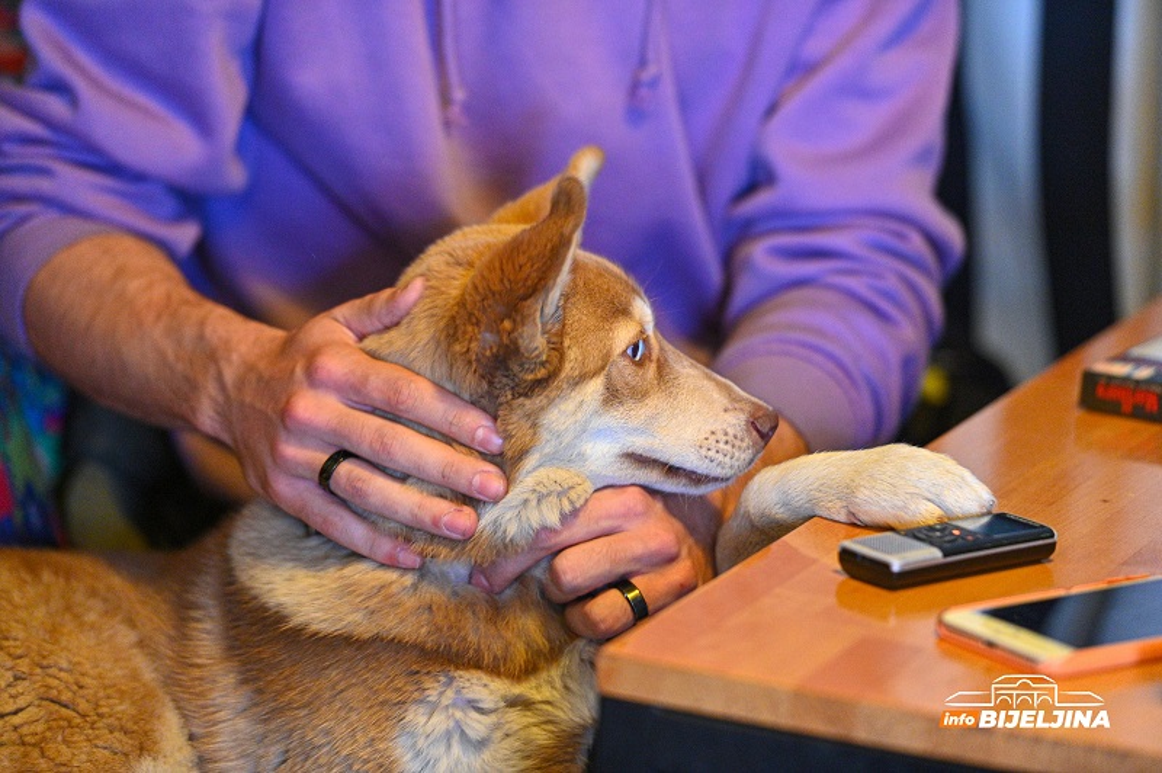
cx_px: 581
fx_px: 5644
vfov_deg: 7.8
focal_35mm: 175
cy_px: 386
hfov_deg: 11.8
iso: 4000
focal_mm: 175
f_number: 2.8
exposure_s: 1/60
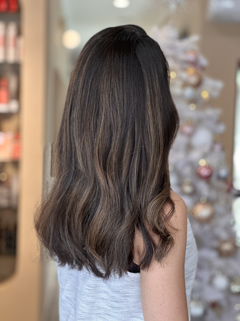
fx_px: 712
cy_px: 160
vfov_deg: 25.3
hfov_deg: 19.1
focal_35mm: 77
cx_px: 120
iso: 160
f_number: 2.8
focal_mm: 9
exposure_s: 1/100
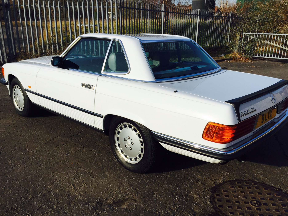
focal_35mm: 31
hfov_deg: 58.4
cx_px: 146
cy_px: 113
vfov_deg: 45.4
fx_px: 258
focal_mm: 4.15
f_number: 2.2
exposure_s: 1/3597
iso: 32
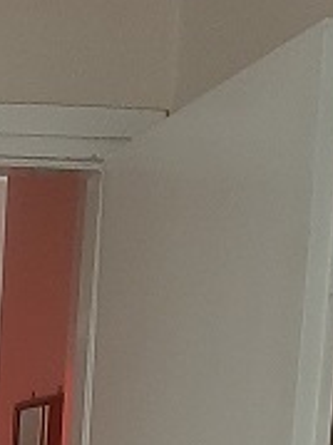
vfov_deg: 14.5
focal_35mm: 117
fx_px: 1502
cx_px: -235
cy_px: 842
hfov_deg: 11.8
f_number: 1.7
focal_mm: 3.93
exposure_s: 1/25
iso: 320
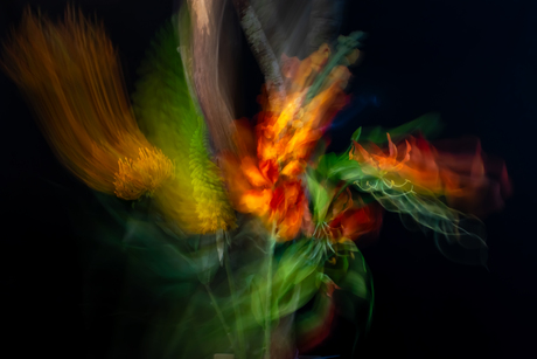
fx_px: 492
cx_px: 268
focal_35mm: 33
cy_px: 180
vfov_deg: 40.0
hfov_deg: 57.2
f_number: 13
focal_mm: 22
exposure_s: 1
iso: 100
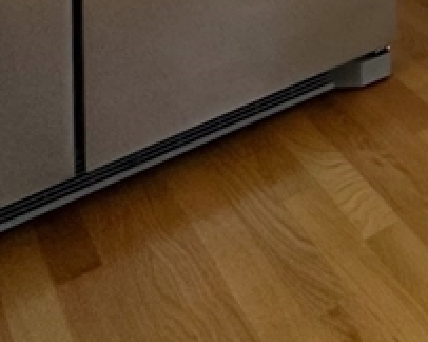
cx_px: 1042
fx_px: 873
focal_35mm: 69
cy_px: -464
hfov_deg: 14.9
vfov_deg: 14.7
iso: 160
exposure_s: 1/99
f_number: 2.2
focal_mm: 2.22
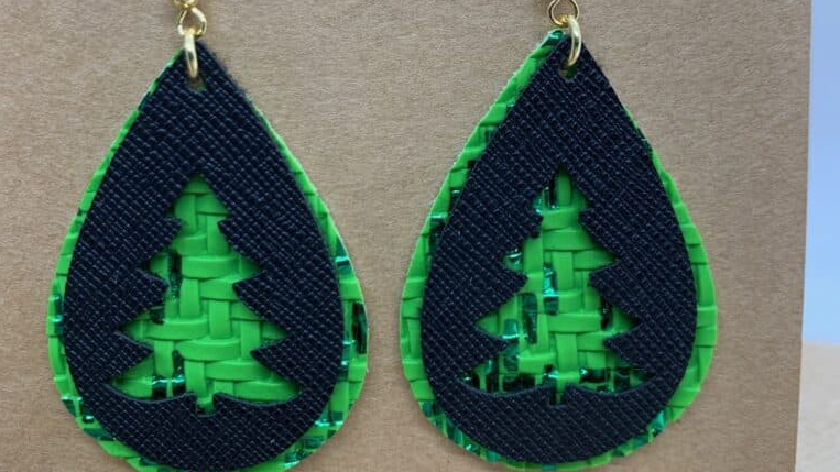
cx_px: 418
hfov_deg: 52.8
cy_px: 146
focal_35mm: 38
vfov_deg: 30.9
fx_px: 846
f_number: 1.8
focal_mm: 4.25
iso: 50
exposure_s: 1/60
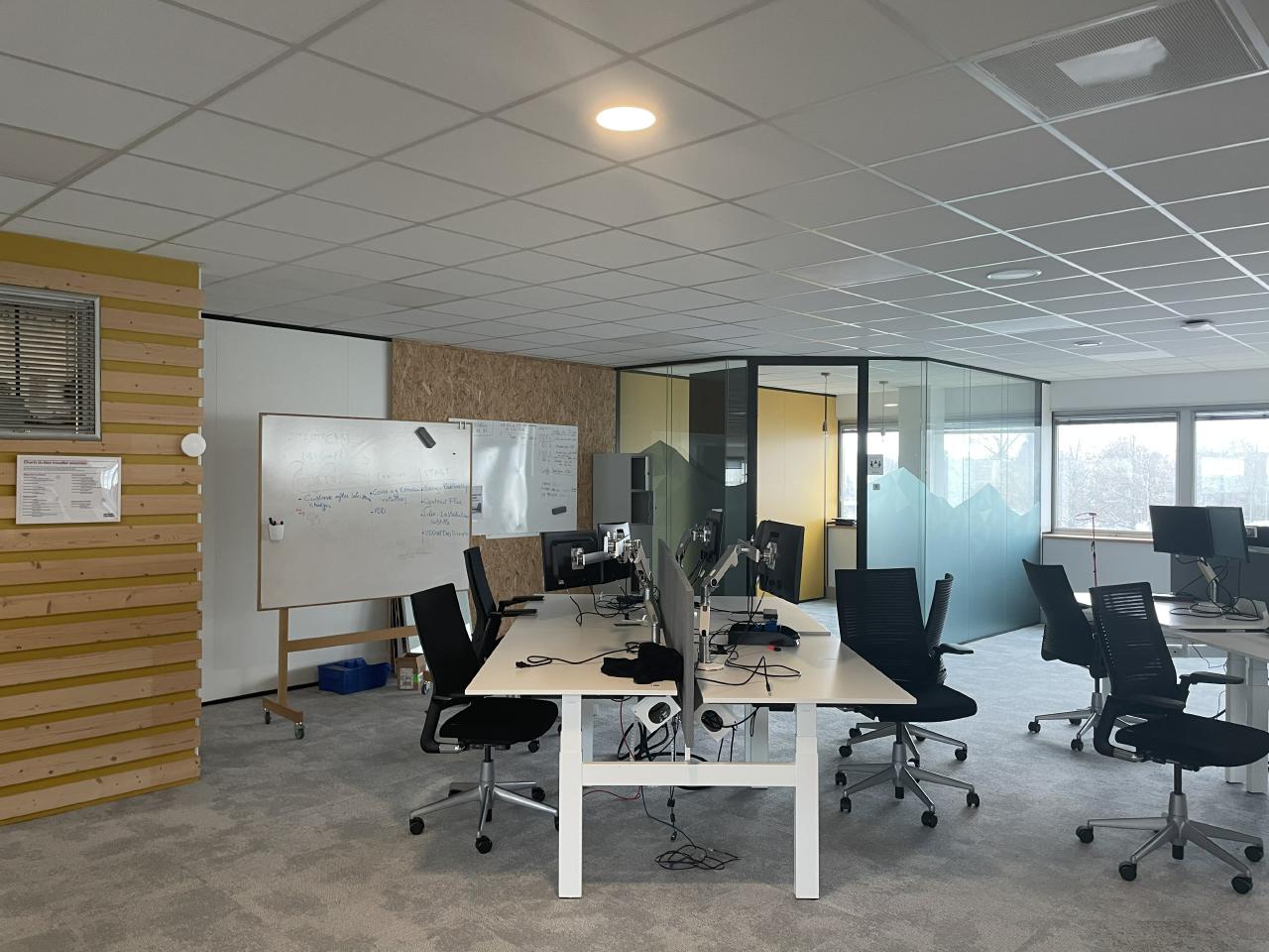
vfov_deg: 53.1
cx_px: 634
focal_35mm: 26
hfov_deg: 67.3
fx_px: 953
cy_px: 476
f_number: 1.6
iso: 80
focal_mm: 4.2
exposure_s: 1/50
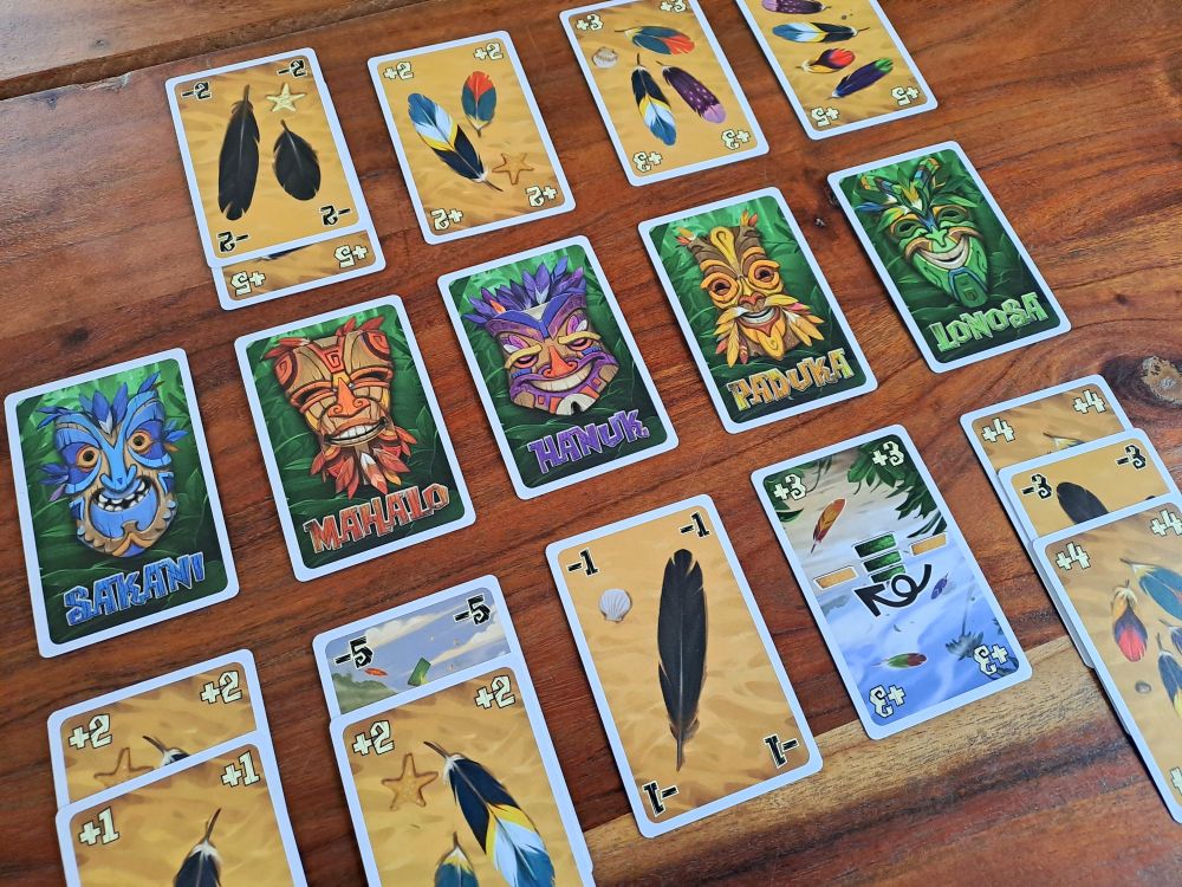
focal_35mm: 25
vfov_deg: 54.9
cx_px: 591
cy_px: 444
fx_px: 854
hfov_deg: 69.4
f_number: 1.8
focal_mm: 4.65
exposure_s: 1/33
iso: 250
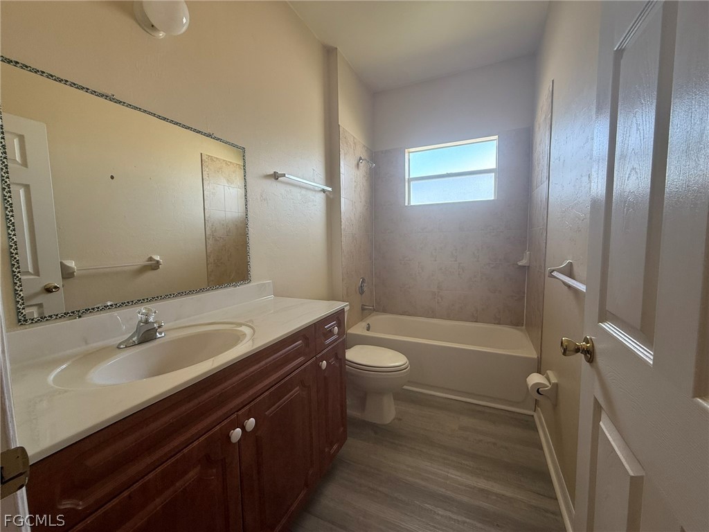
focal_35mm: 14
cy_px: 266
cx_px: 354
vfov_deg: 85.7
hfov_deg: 102.1
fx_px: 287
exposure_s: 1/99
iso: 125
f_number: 2.2
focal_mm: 2.22
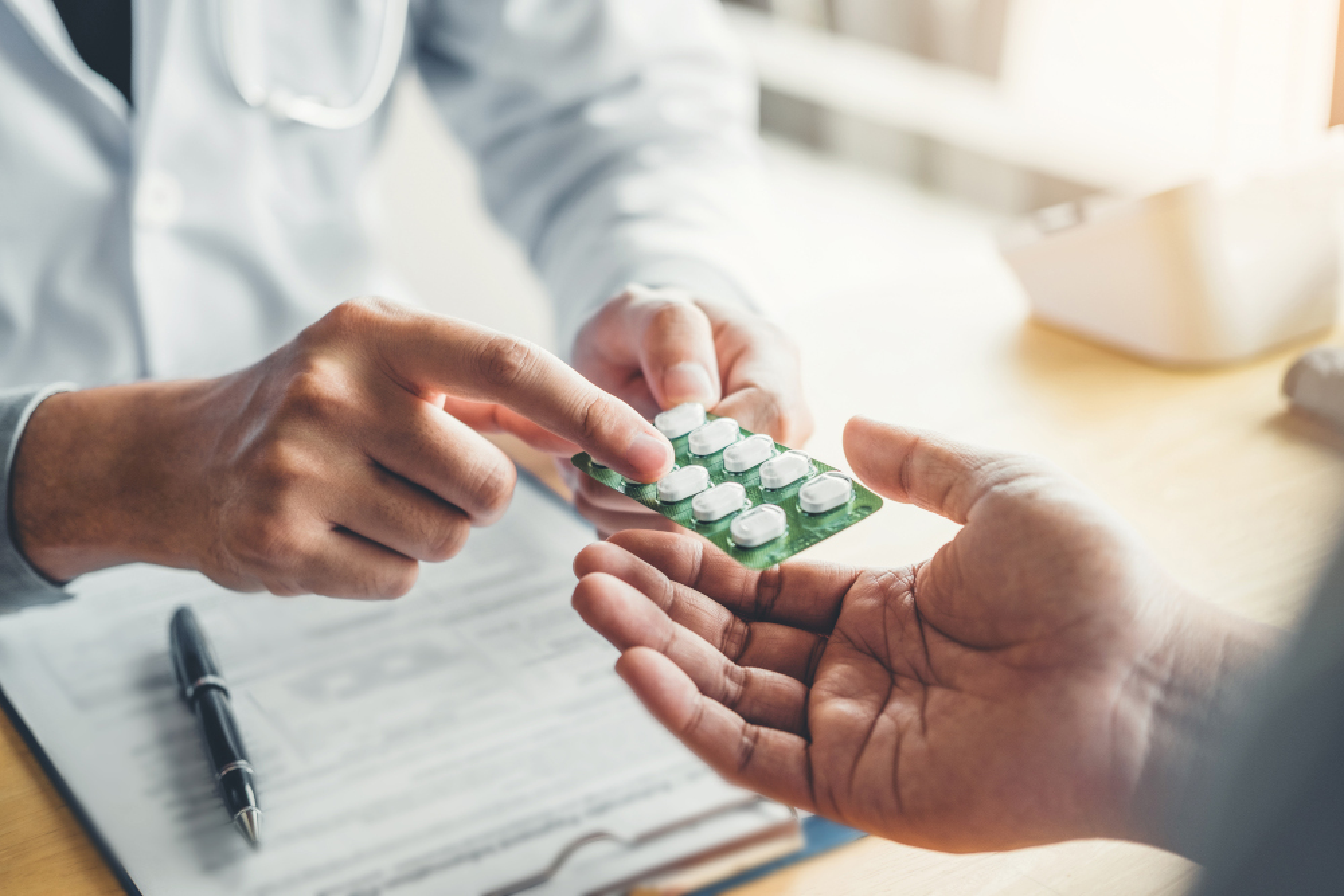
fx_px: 1979
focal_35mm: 53
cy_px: 448
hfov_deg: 37.5
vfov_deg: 25.5
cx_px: 672
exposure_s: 1/320
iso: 100
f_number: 2
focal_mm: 35
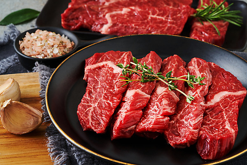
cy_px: 82
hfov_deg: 22.6
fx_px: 617
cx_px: 124
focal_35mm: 90
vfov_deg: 15.2
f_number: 16
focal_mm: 90
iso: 200
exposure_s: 1/125
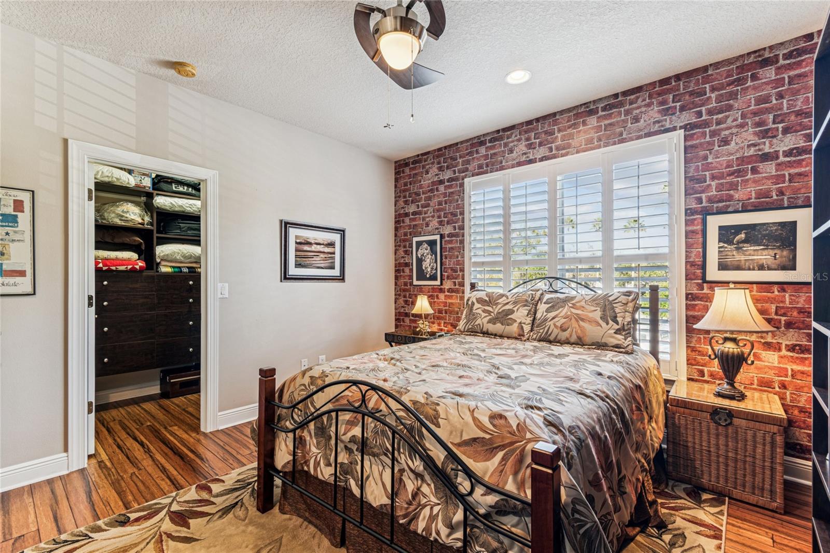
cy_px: 276
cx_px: 415
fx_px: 346
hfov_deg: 100.4
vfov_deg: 77.3
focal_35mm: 15
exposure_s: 1/1.25
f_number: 7.1
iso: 100
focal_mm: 10
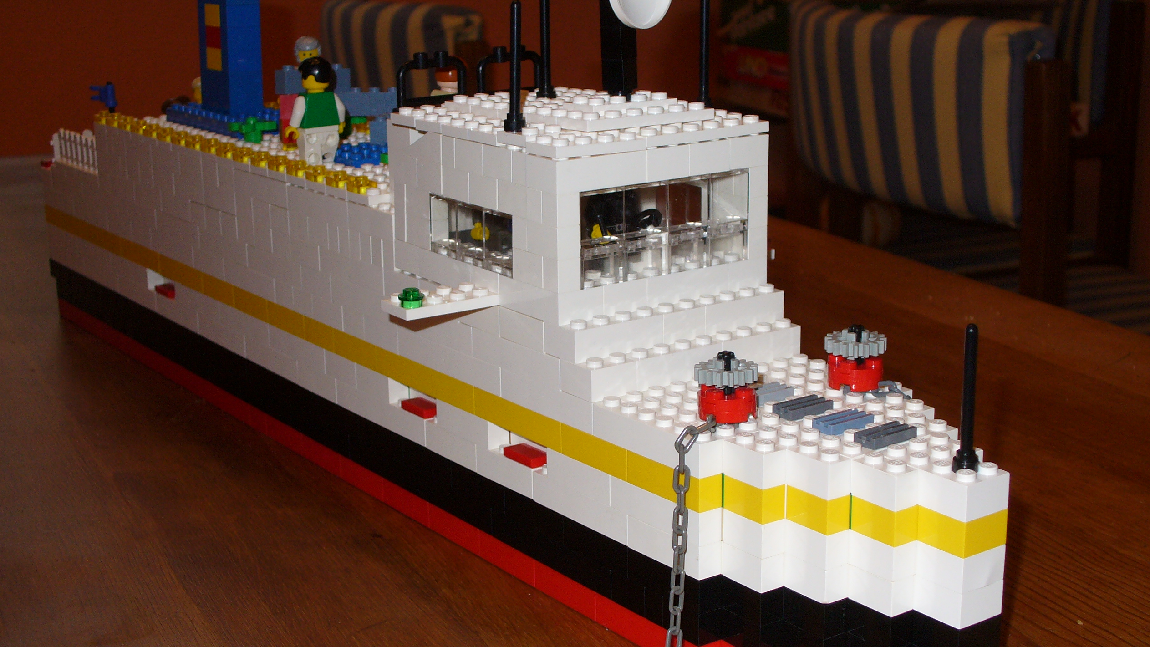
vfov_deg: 22.6
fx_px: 1616
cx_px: 578
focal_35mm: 53
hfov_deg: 39.2
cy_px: 346
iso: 100
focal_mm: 7.9
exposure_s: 1/60
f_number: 3
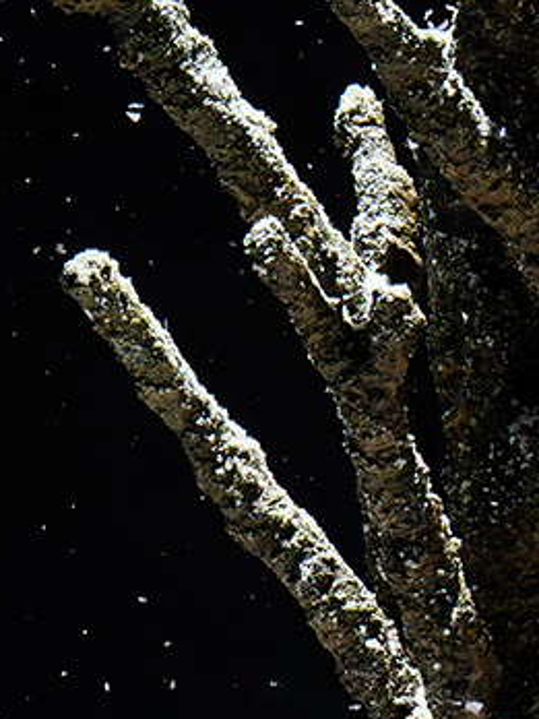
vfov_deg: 3.3
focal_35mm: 592
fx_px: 12291
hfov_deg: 2.5
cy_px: 1112
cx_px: 1817
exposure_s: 1/250
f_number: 6.3
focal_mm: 102
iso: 3200
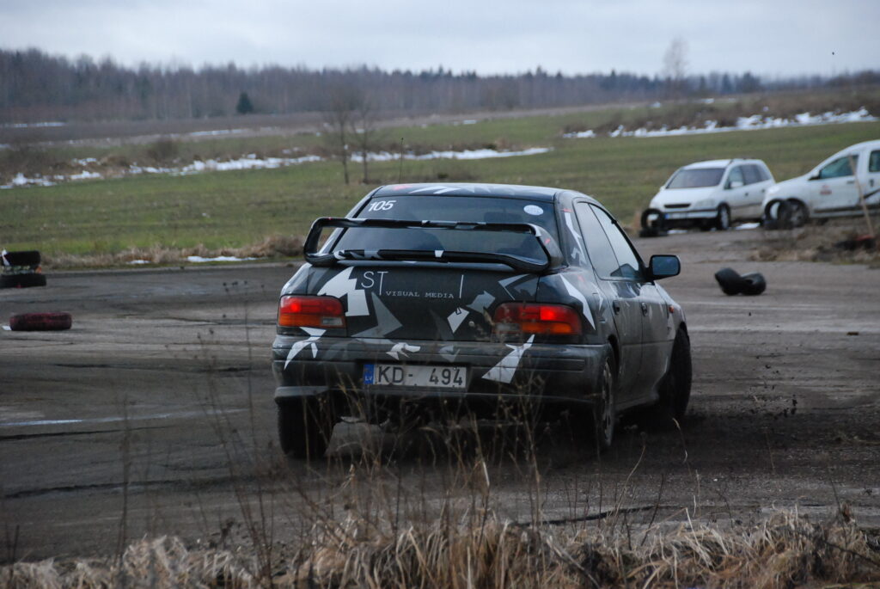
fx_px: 5689
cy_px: 294
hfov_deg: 8.8
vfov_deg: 5.9
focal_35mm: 232
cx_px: 440
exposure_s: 1/2000
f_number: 6.3
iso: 1600
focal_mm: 155
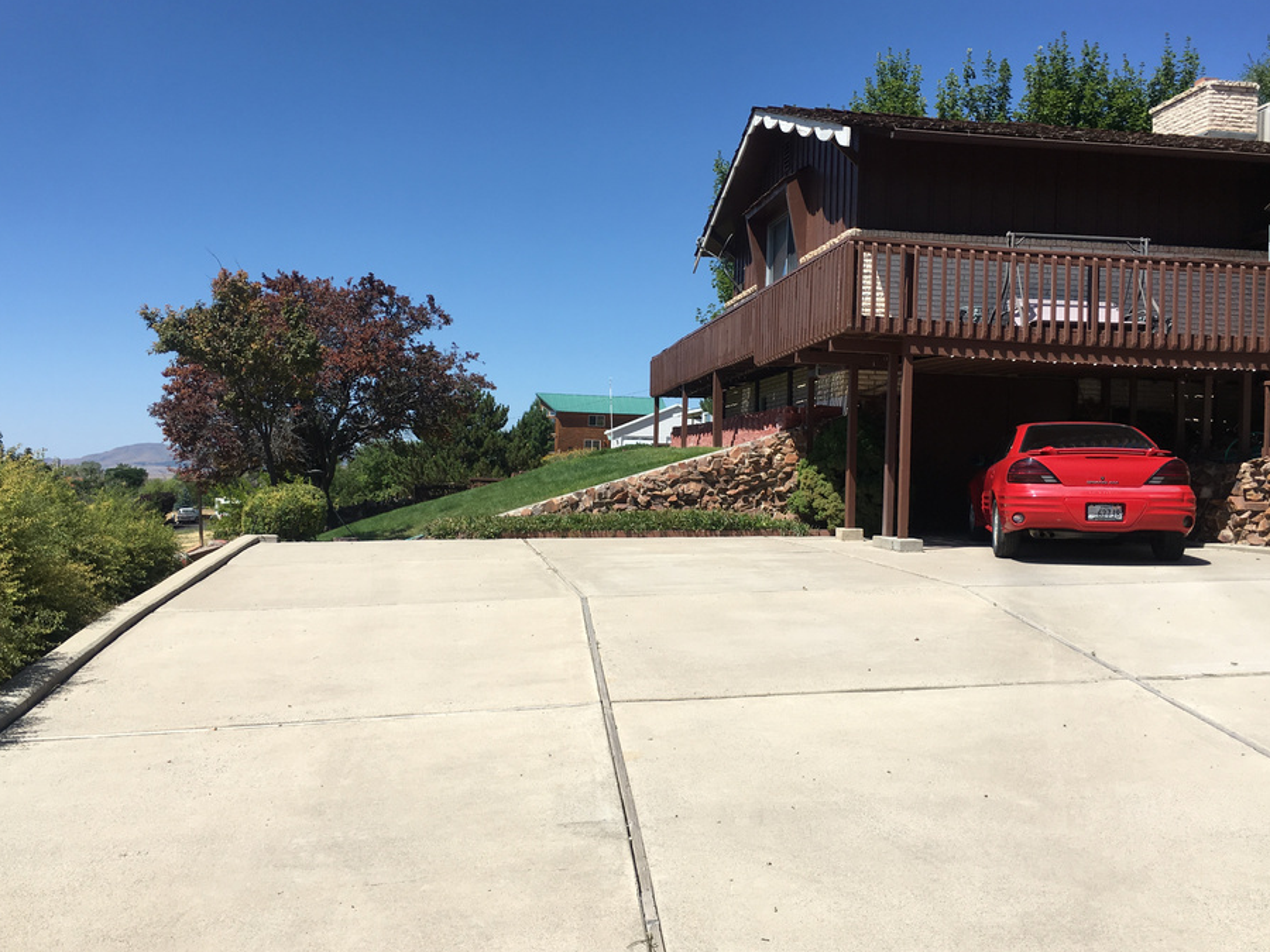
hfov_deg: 55.4
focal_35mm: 33
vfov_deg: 42.9
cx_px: 634
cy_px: 465
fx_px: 1211
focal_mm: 4.15
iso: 25
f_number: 2.2
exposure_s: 1/1832
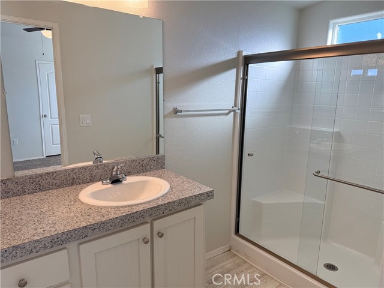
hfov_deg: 71.6
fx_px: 266
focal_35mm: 24
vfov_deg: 56.8
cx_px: 192
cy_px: 144
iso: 100
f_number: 1.78
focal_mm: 6.76
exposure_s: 1/260
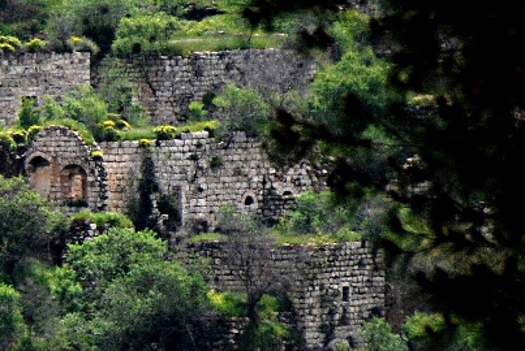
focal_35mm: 848
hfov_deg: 2.4
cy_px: 262
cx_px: -238
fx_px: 12385
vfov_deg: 1.6
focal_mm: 140
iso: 200
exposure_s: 1/1000
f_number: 6
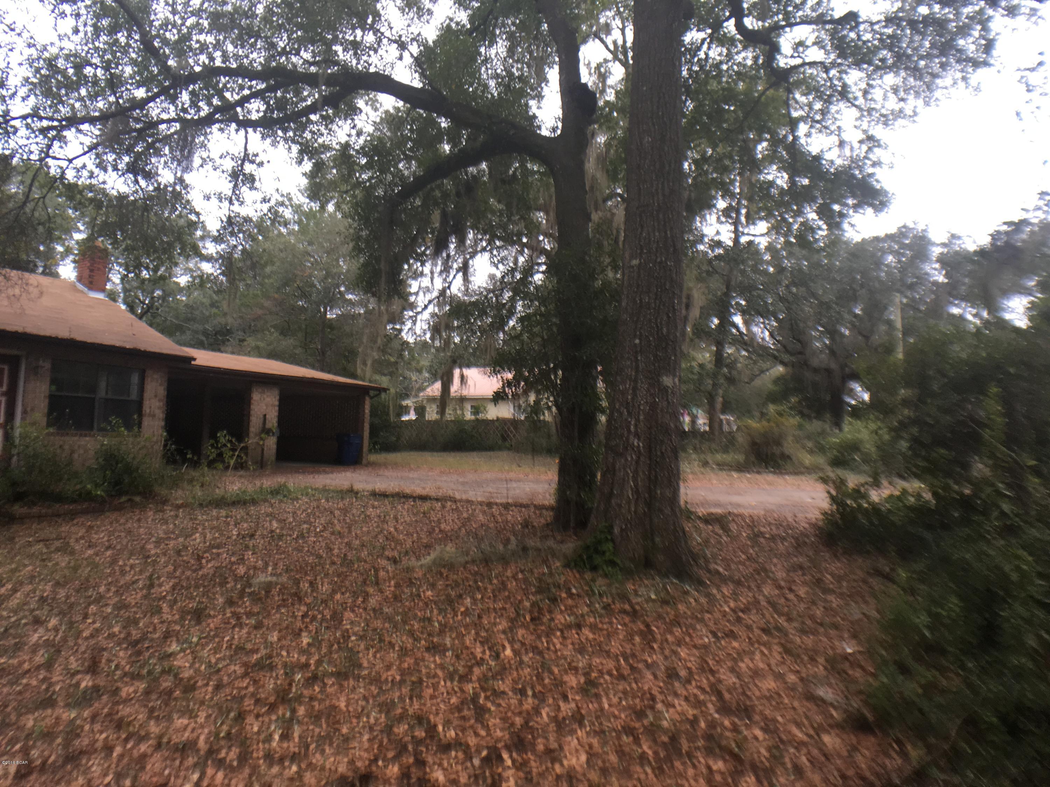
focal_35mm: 29
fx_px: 880
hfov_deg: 61.7
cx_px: 525
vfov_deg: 48.2
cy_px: 394
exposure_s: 1/120
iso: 40
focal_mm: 4.15
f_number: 2.2
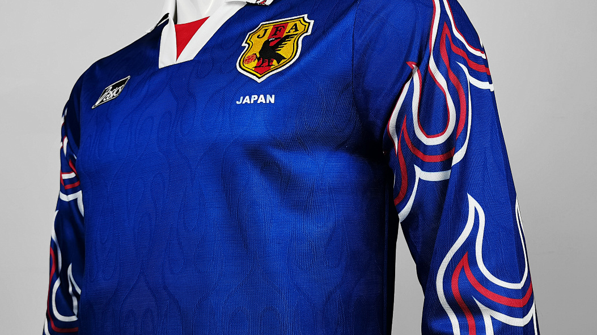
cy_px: 188
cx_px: 299
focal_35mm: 38
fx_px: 601
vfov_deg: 31.1
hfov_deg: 52.8
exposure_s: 1/100
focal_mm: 5.58
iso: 125
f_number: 1.8
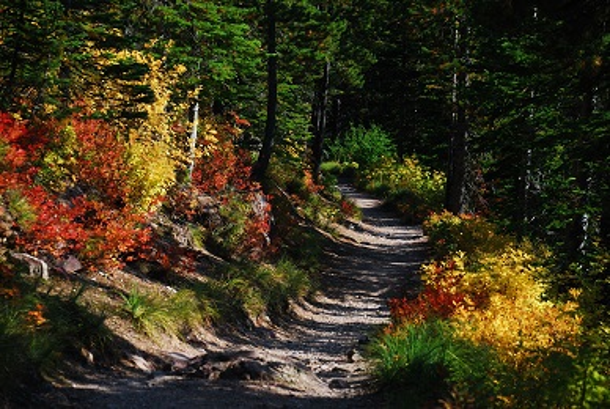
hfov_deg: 14.4
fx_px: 2418
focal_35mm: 142
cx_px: 305
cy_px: 204
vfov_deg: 9.7
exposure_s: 1/50
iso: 100
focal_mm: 95
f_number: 5.6
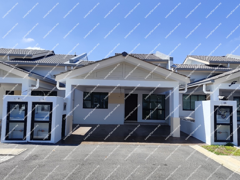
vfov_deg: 58.9
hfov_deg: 73.9
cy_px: 90
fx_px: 159
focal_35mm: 23
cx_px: 120
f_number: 1.65
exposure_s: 1/954
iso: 50
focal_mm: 6.14
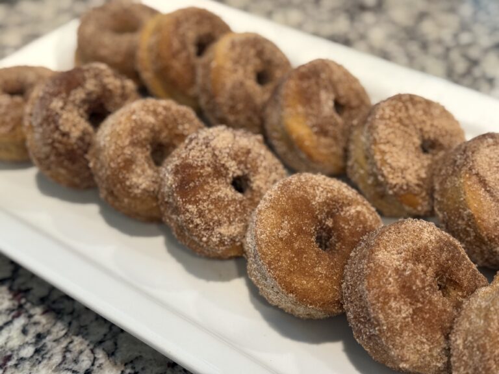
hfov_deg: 39.7
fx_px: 692
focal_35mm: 48
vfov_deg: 30.3
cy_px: 187
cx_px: 250
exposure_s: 1/60
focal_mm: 6.76
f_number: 1.78
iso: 160
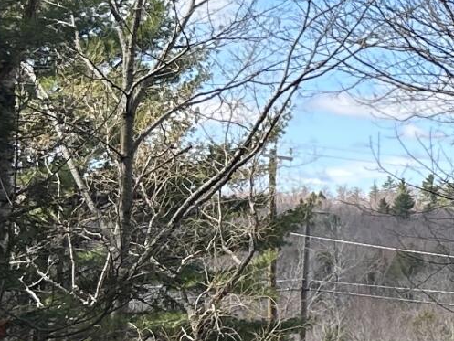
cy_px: 183
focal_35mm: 157
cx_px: 718
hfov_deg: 11.9
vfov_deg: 9.5
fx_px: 2060
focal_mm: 5.7
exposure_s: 1/1124
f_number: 1.5
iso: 50
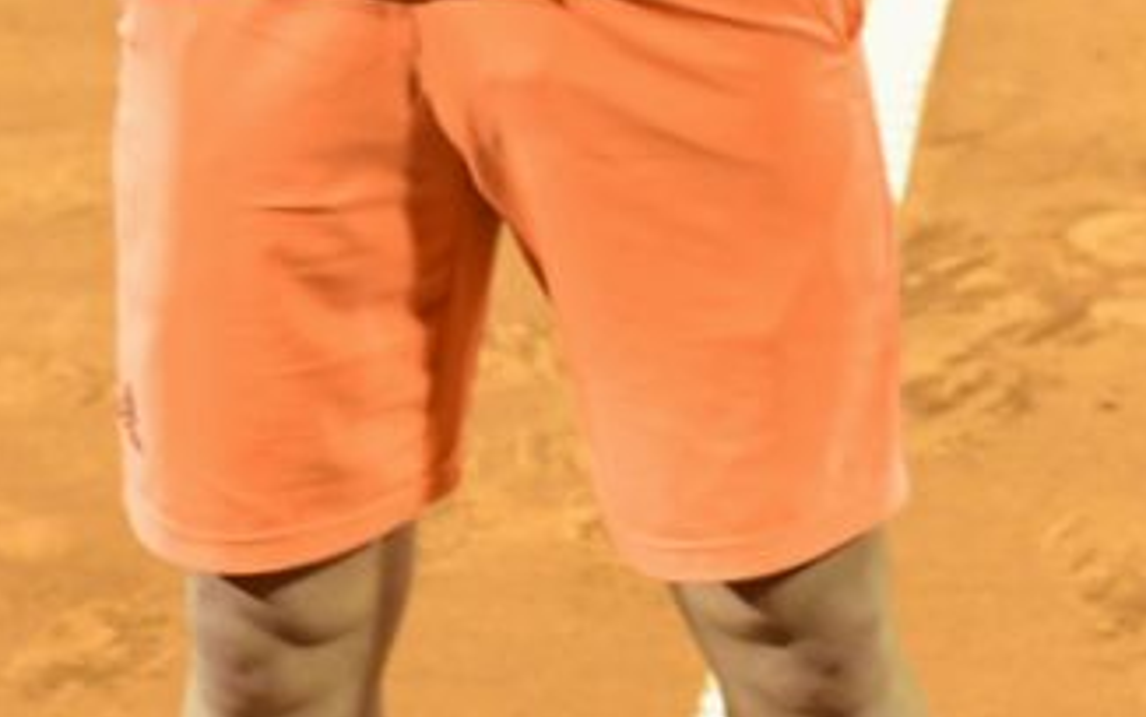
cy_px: -341
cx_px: 450
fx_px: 28337
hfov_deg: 2.3
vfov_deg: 1.4
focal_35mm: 907
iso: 1600
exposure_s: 1/250
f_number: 4
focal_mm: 145
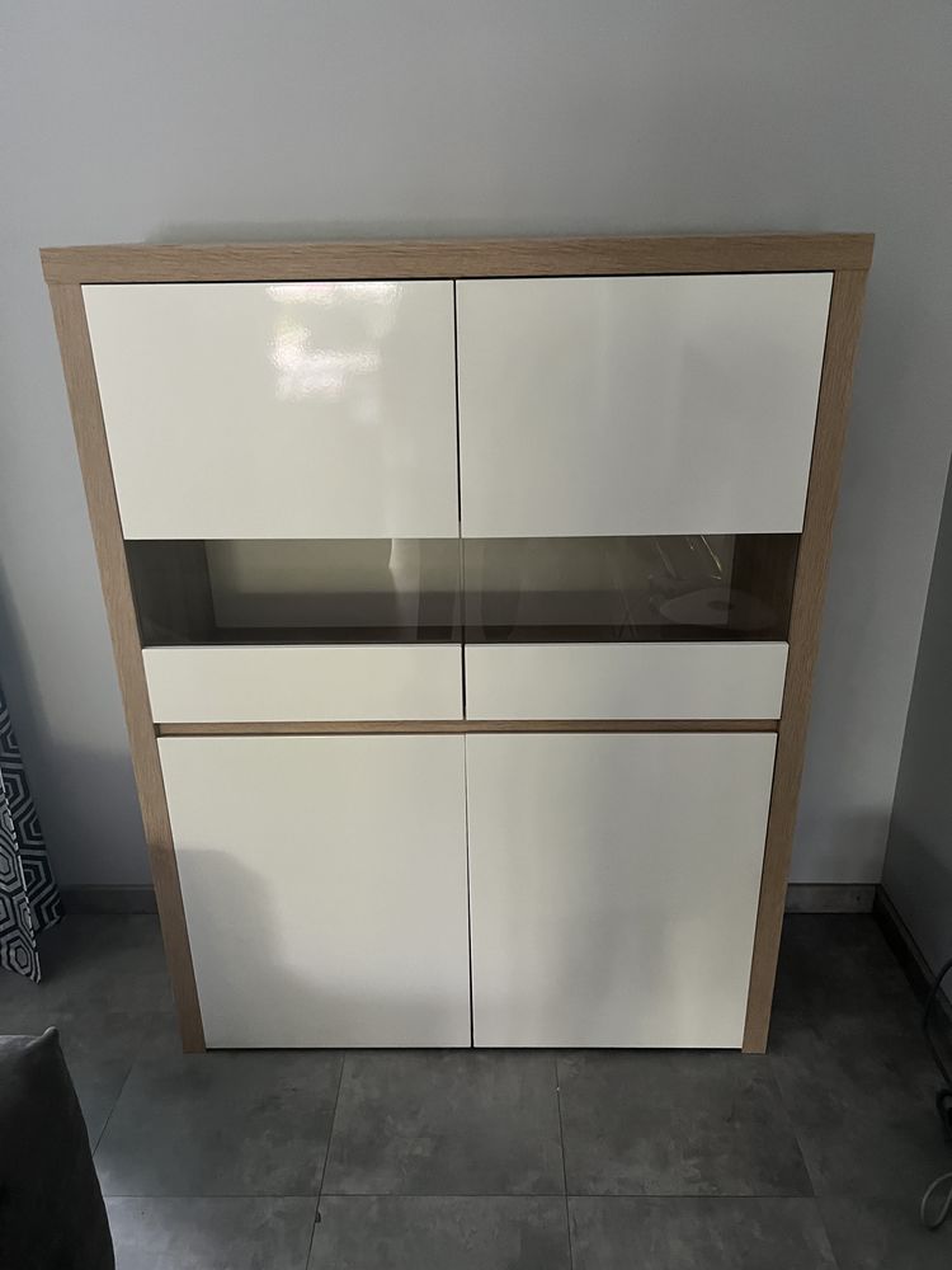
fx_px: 953
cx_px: 476
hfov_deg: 53.1
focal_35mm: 26
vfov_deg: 67.3
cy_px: 635
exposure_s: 1/40
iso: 640
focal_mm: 5.7
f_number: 1.5
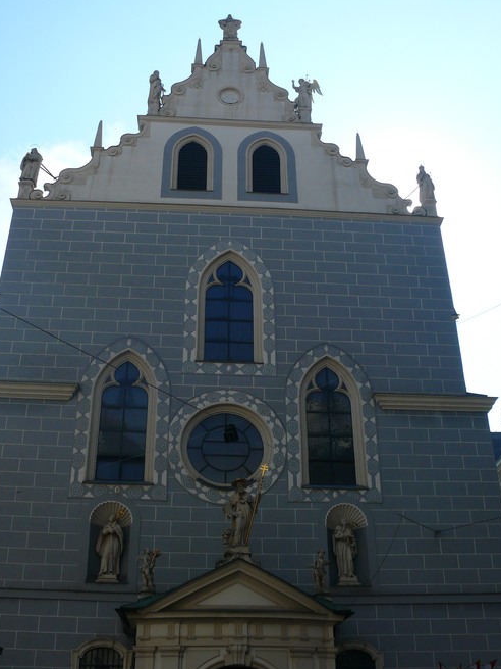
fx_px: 772
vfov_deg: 46.7
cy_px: 306
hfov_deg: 36.0
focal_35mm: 40
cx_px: 238
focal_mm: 7.4
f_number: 5
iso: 100
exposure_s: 1/200
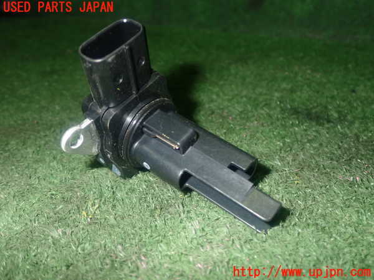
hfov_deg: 51.4
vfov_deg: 39.7
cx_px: 187
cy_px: 140
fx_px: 389
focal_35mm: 36
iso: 400
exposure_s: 1/40
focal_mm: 6.37
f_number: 7.1
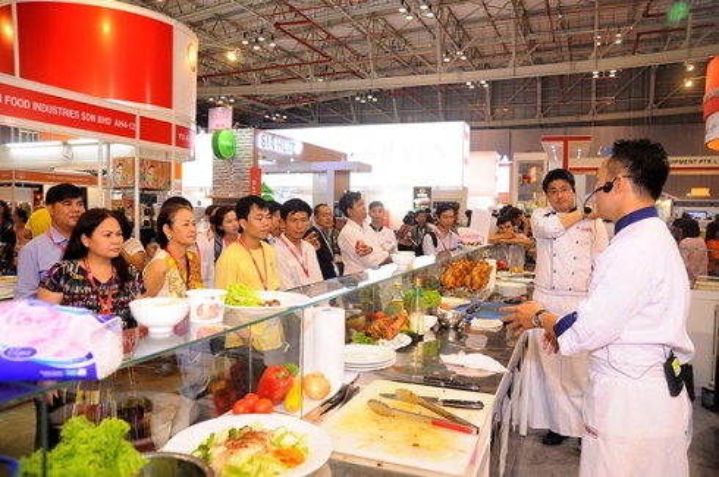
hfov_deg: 70.5
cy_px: 238
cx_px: 360
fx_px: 508
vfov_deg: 50.2
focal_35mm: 26
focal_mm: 17
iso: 640
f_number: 4
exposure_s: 1/60
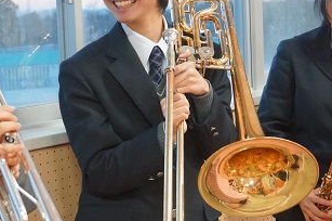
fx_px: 829
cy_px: 81
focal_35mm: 90
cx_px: 137
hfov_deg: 22.6
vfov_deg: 15.1
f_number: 4.5
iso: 1600
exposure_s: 1/80
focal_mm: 31
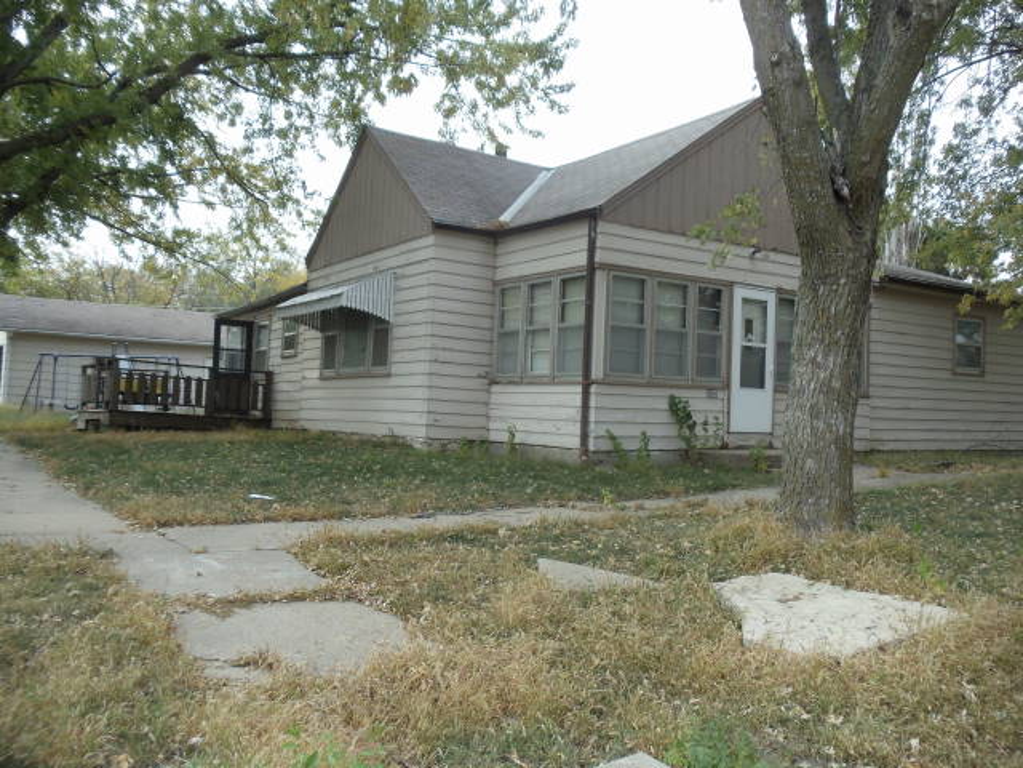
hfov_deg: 42.9
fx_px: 1300
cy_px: 384
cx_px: 512
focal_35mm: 44
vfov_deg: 32.9
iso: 100
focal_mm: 6
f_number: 3.5
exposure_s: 1/250
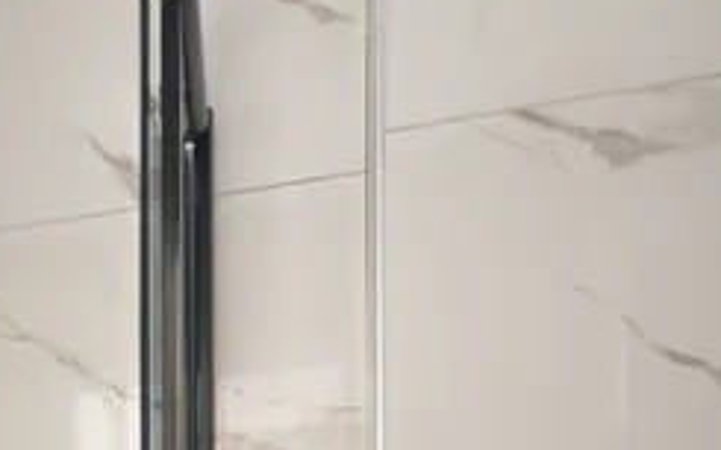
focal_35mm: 53
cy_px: 724
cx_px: -106
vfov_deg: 20.1
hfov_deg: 32.6
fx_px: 1041
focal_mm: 10
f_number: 4
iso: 450
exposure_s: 1/60
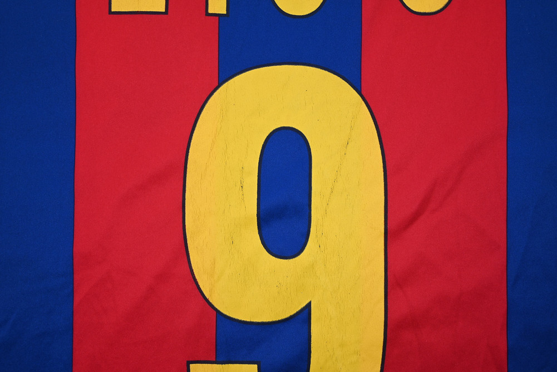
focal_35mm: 35
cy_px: 186
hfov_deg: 54.4
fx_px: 542
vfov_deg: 37.9
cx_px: 278
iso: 200
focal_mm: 35
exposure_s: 1/160
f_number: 5
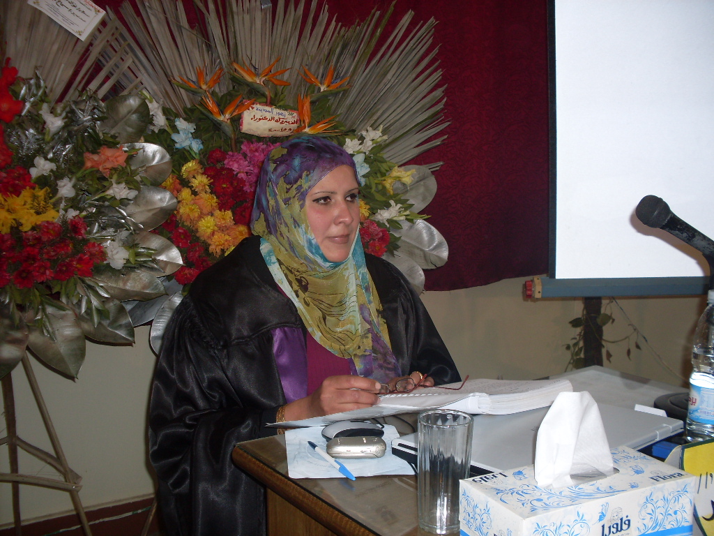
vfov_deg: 37.7
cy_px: 268
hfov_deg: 49.0
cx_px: 357
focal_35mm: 38
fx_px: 784
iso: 100
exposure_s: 1/45
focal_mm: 6.3
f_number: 2.8
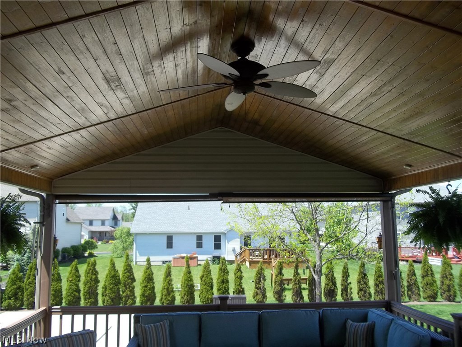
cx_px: 231
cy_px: 174
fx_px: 427
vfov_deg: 44.2
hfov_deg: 56.8
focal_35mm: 32
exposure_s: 1/400
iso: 64
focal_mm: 5.7
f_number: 2.9
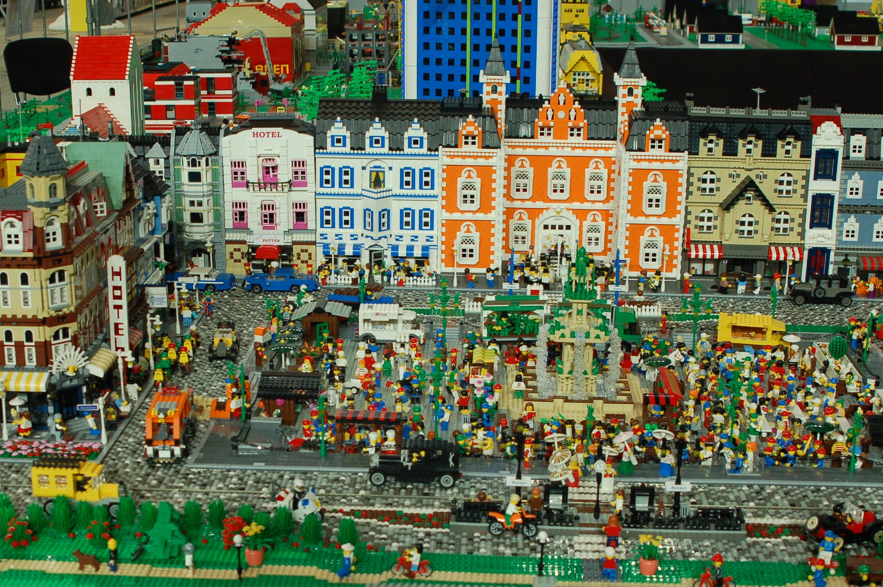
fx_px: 1397
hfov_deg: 35.0
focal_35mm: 57
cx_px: 377
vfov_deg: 23.7
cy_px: 377
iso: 320
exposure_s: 1/125
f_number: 5.6
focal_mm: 28
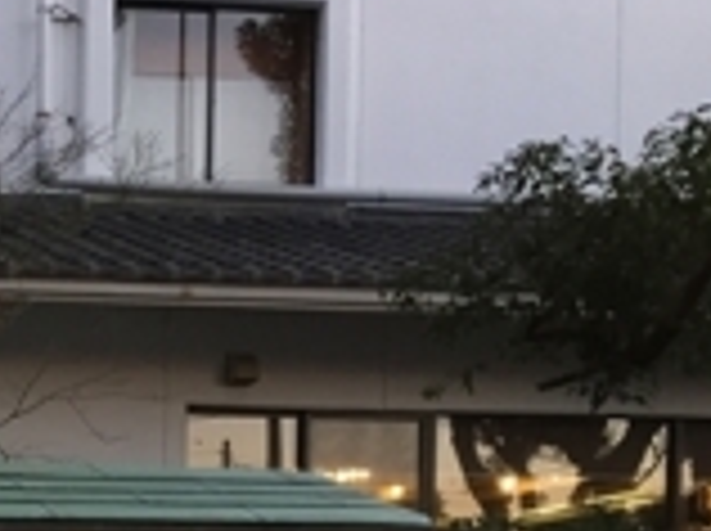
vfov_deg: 15.1
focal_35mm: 92
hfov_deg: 19.7
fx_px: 1887
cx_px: -202
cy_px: 745
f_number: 2.2
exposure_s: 1/30
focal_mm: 4.15
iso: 80
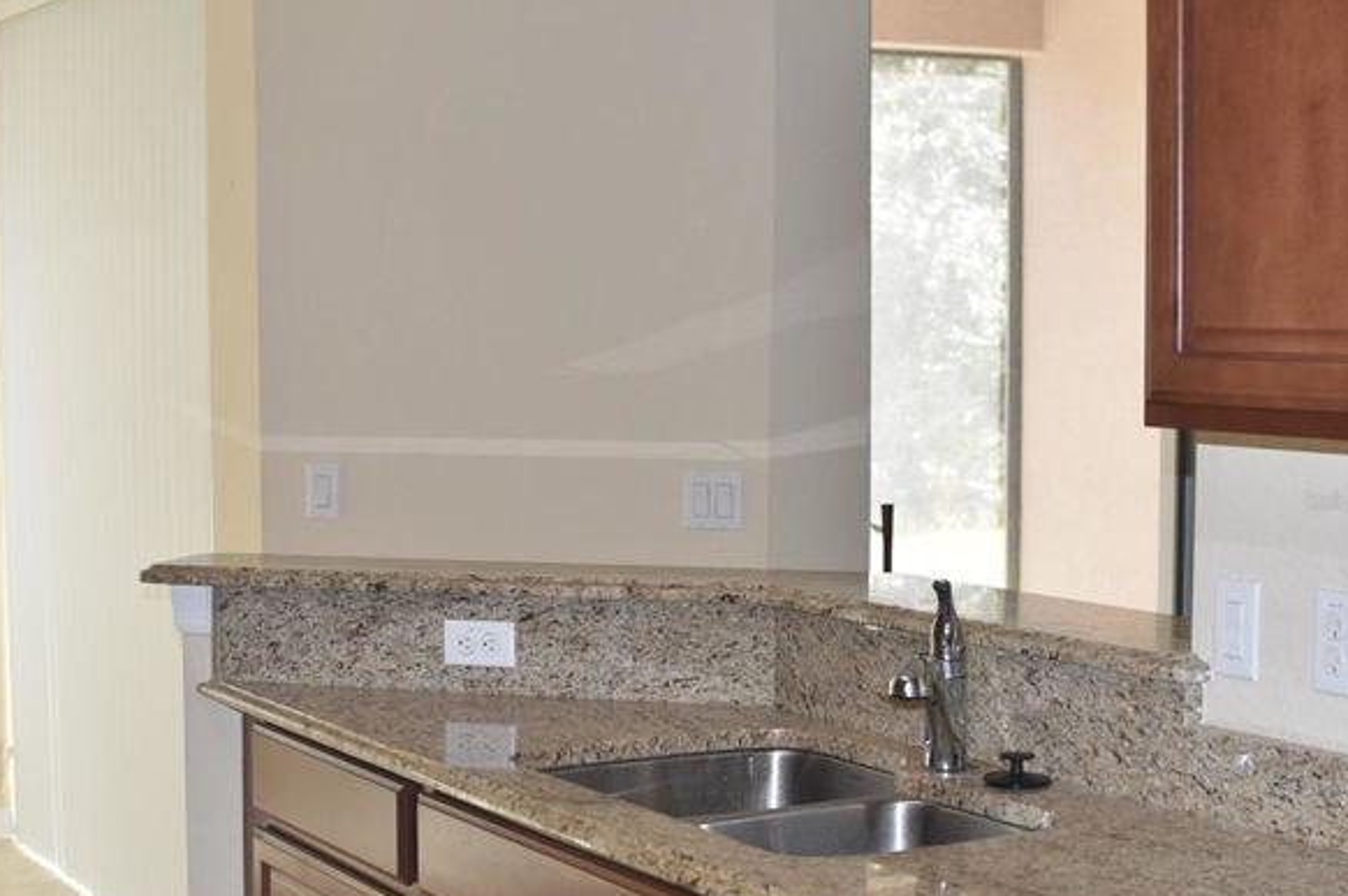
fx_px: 2380
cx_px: 580
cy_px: 501
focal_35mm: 64
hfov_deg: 31.6
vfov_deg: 21.3
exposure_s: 1/160
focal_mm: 35
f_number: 4
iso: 400
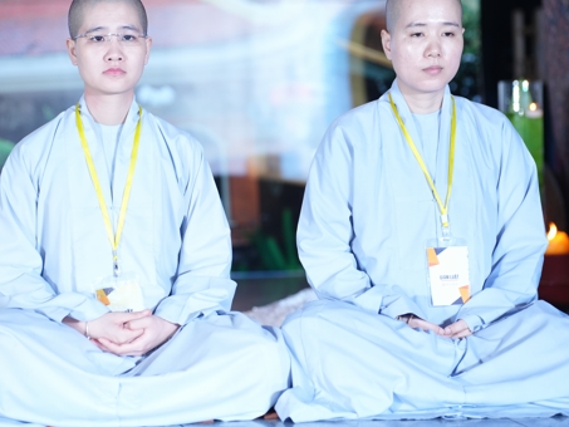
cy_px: 158
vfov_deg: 9.3
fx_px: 2631
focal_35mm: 160
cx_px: 274
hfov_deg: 12.3
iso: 1000
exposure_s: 1/200
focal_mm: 116
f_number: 2.8
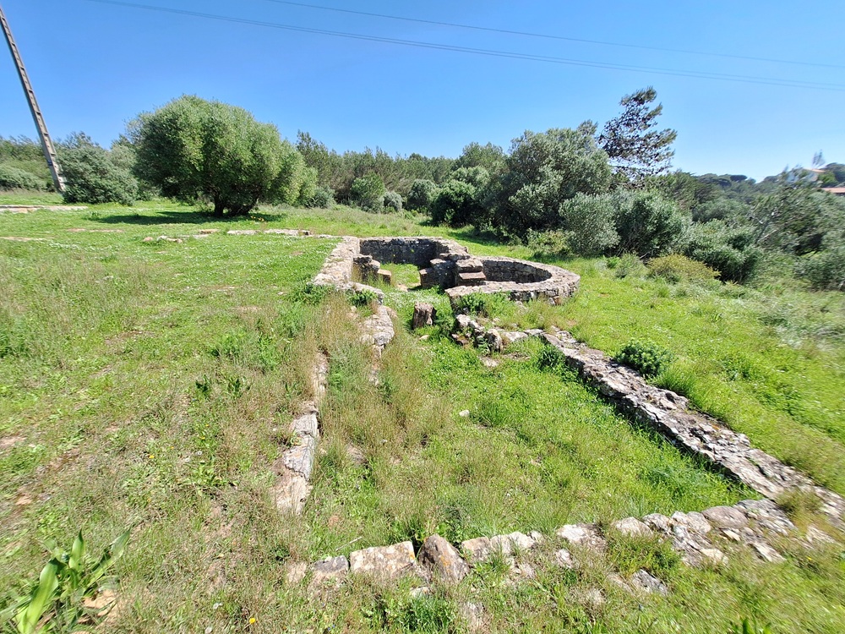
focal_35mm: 13
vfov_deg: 89.9
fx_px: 317
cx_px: 422
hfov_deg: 106.2
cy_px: 317
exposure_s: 1/1754
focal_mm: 1.74
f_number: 2.2
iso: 40
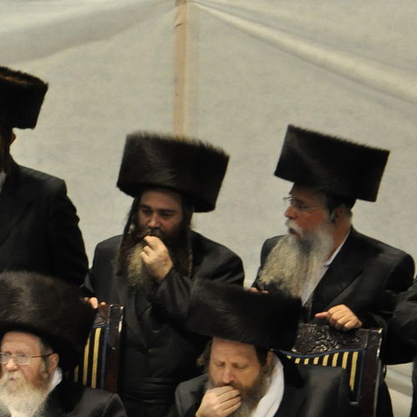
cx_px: -168
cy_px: 315
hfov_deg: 6.9
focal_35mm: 252
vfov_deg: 6.9
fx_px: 3435
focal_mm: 70
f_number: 8
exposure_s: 1/80
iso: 1600
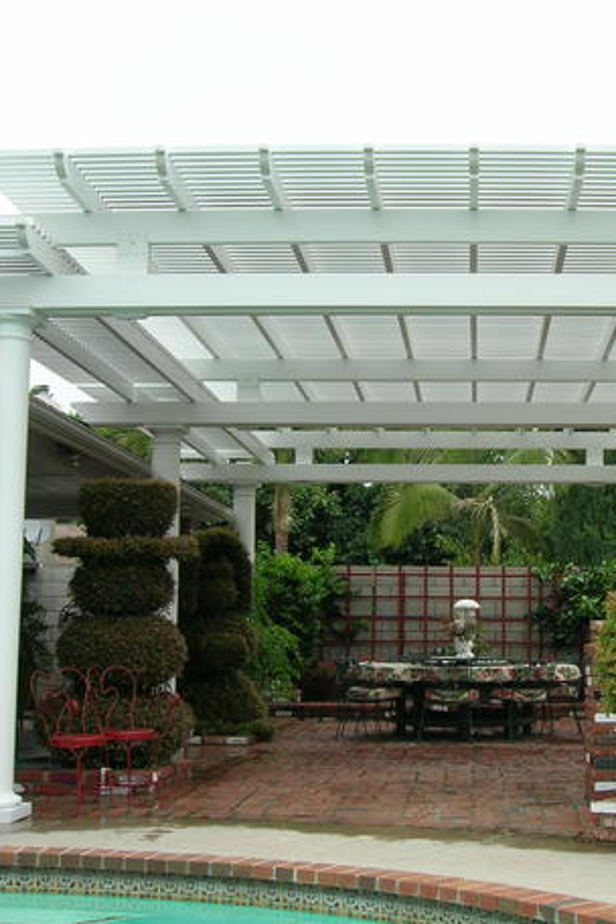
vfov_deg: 41.1
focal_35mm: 48
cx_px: 477
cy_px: 456
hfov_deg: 27.6
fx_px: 1232
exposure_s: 1/224
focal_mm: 5.7
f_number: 4.9
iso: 50
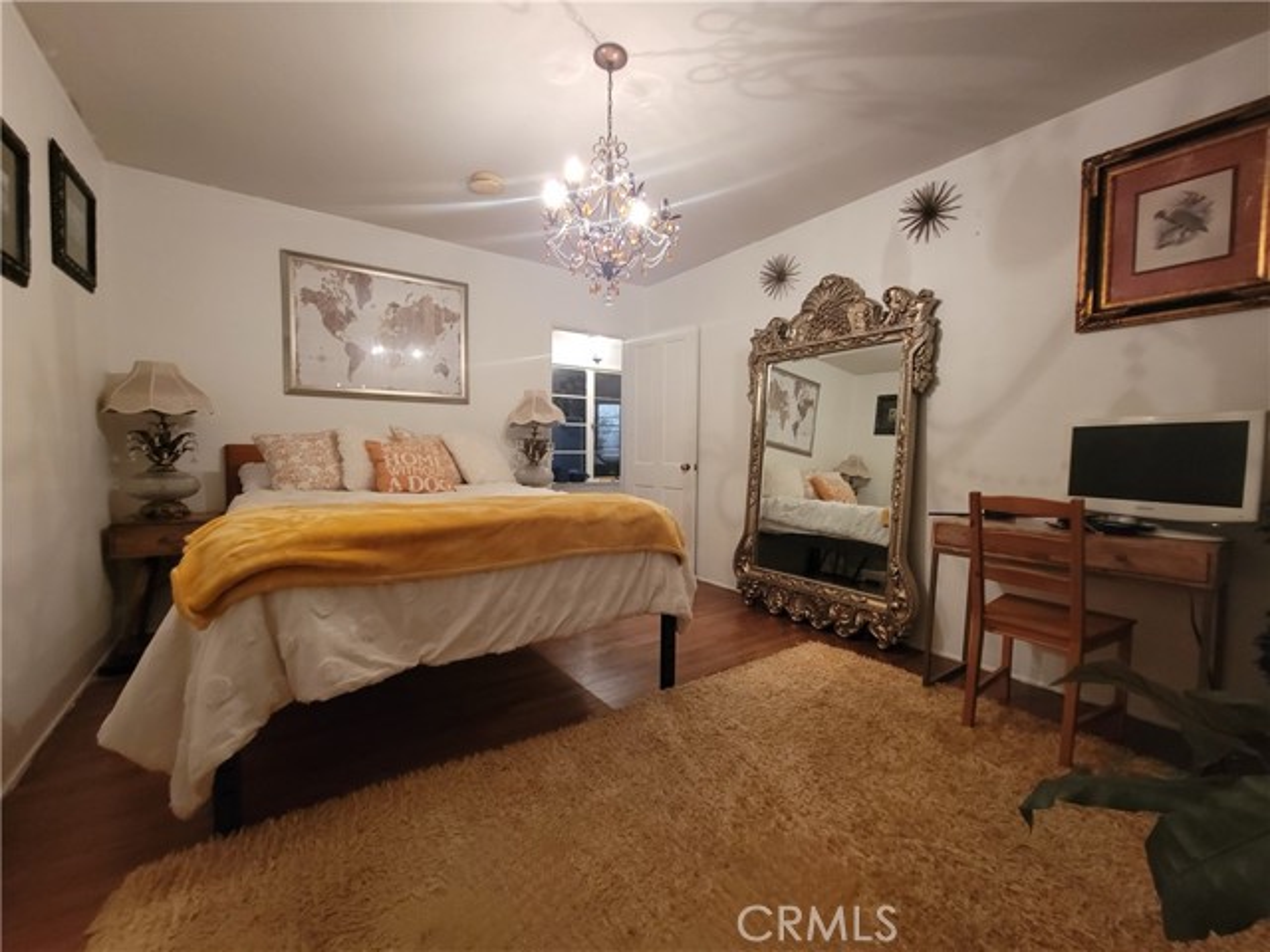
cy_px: 476
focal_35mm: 13
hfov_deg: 106.2
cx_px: 635
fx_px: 477
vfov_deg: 89.9
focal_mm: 2.2
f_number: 2.2
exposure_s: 1/30
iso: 500
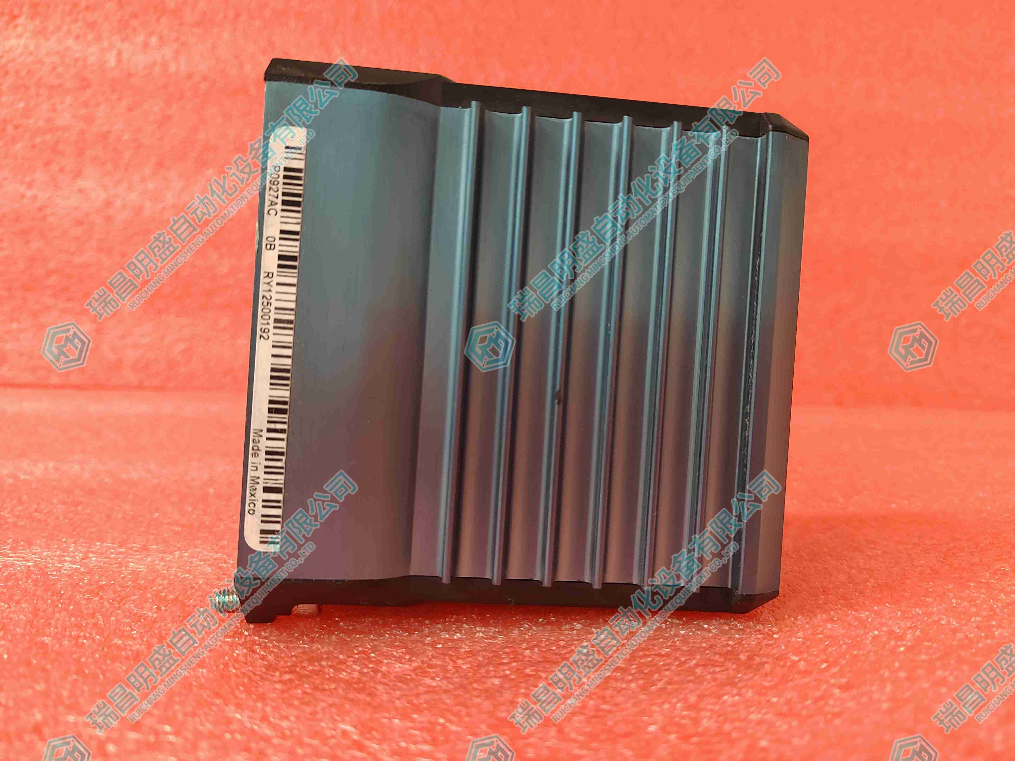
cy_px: 380
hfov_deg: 73.9
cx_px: 508
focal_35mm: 23
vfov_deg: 58.9
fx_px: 674
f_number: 1.9
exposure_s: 1/50
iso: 2347
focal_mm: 5.52
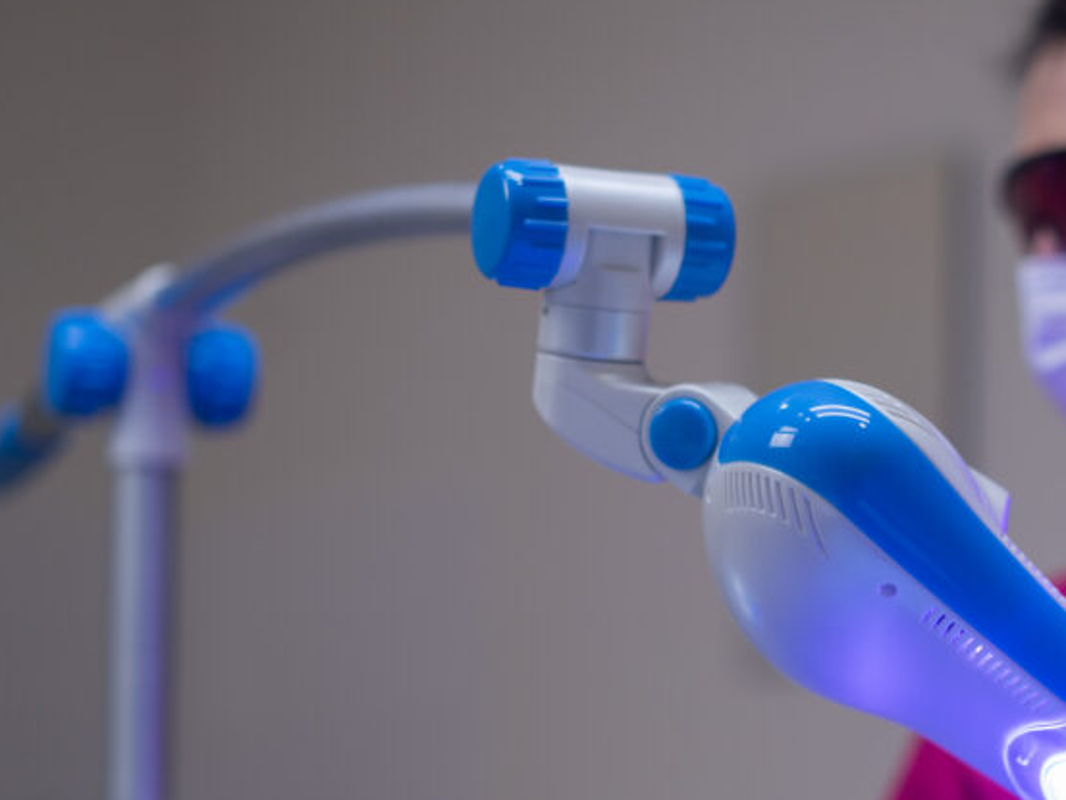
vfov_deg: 16.5
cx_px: 900
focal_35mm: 89
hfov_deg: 21.6
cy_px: 653
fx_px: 2741
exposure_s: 1/200
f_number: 2.2
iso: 100
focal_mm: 50
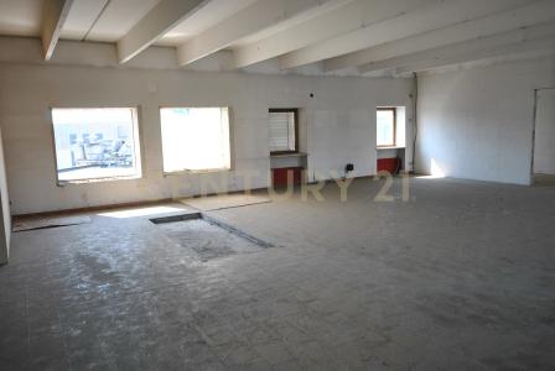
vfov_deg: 43.7
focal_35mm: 30
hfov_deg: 61.9
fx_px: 463
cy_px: 186
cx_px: 278
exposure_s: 1/60
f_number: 5.6
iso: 200
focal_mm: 20
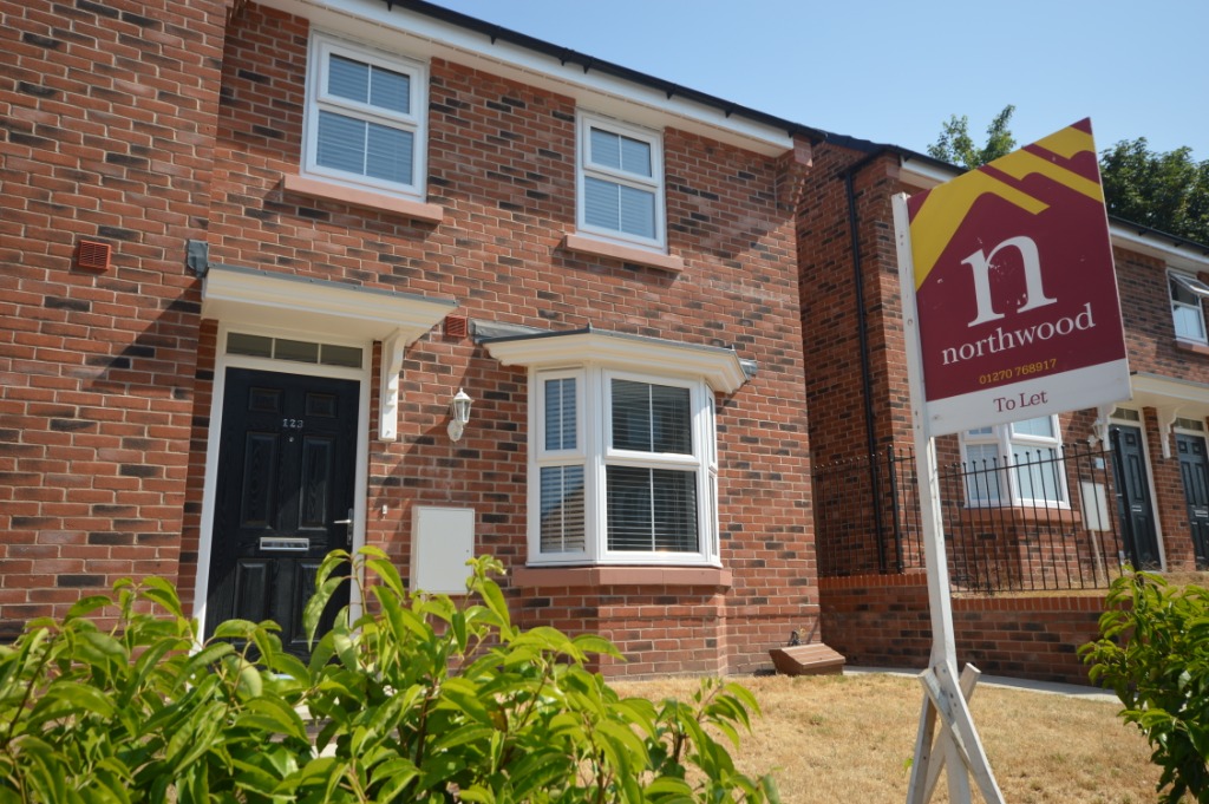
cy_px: 402
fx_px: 906
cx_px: 604
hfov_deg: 67.4
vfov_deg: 47.9
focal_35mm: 27
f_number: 8
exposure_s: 1/200
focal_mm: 18
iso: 100
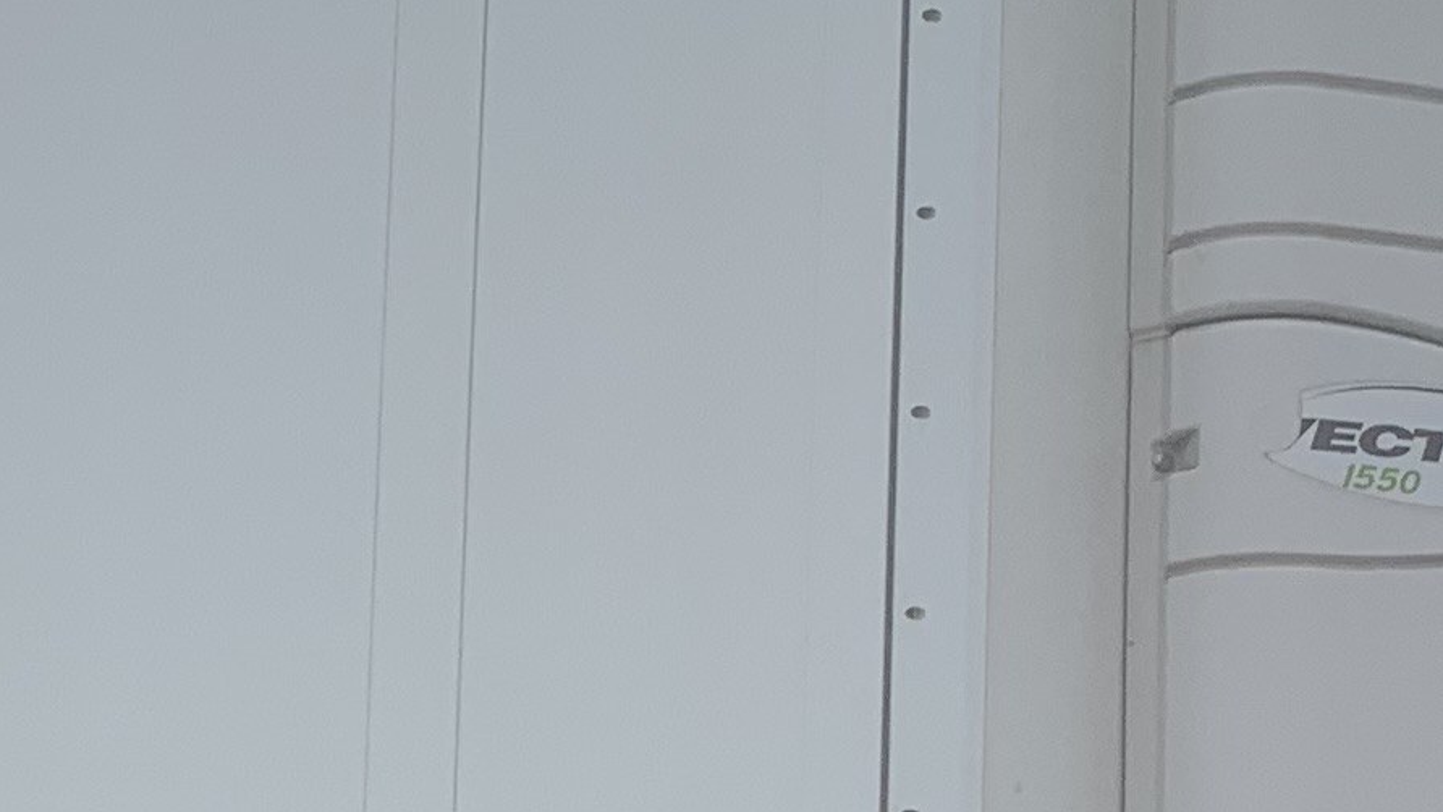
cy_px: 1063
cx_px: -235
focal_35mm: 128
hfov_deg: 16.2
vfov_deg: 9.3
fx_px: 4898
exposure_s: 1/1163
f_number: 1.8
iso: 25
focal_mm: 4.25
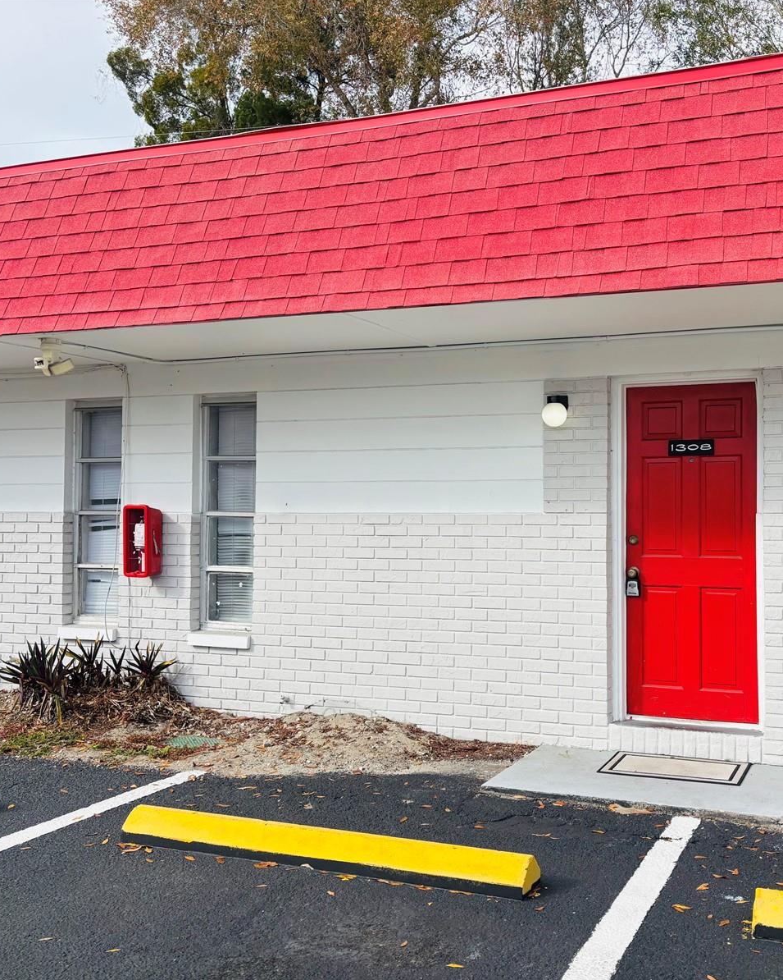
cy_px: 489
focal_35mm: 34
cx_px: 540
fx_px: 985
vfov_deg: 52.8
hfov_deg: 42.6
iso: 50
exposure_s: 1/1984
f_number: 1.6
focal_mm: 5.96
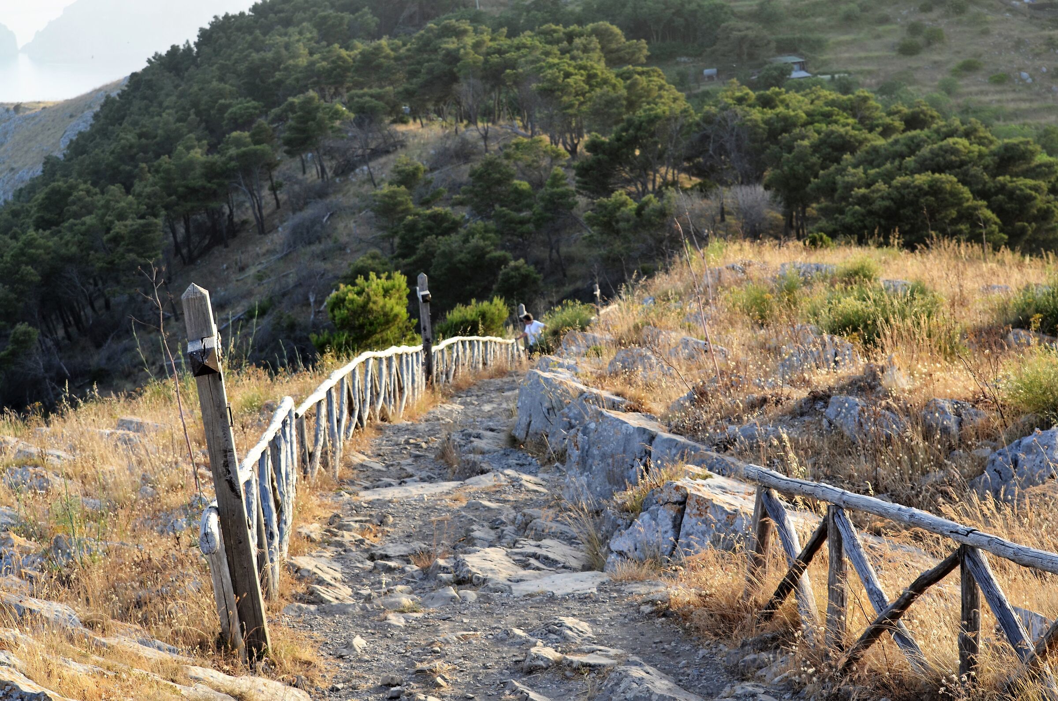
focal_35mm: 82
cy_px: 350
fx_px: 2420
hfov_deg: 24.7
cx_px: 529
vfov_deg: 16.5
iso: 200
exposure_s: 1/160
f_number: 6.3
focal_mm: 55
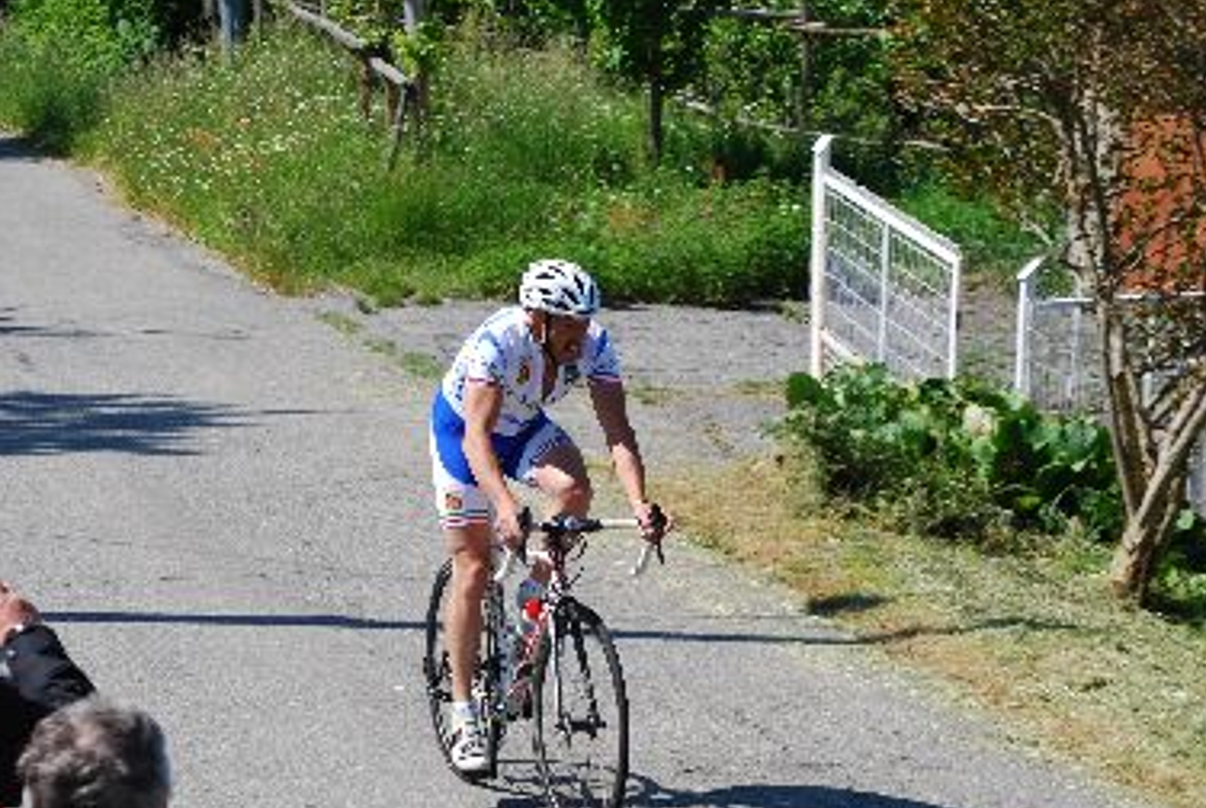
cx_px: 664
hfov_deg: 15.2
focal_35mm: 135
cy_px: 447
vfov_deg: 10.2
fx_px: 4516
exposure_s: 1/125
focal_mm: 75
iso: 100
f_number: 10
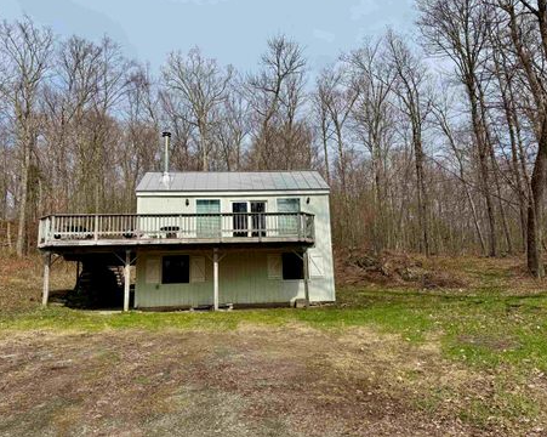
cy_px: 213
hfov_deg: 66.0
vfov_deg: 54.9
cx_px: 260
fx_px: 421
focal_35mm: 26
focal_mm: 6.76
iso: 80
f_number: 1.78
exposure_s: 1/5714
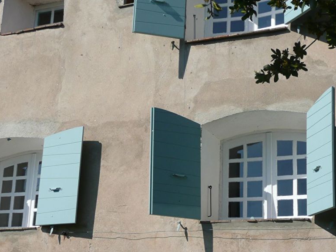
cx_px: 145
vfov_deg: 20.2
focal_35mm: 73
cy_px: 117
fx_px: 709
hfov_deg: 26.7
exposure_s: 1/800
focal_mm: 9.1
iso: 100
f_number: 4.3
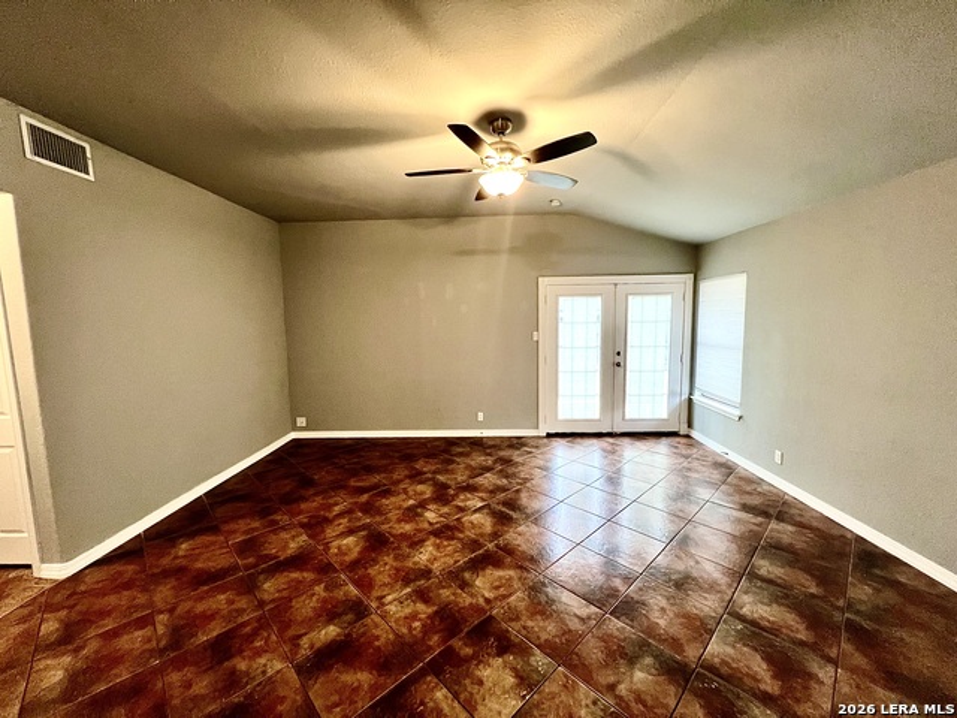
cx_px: 478
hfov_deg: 106.2
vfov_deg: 89.9
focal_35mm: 13
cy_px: 359
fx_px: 359
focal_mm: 1.57
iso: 500
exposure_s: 1/60
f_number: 1.8
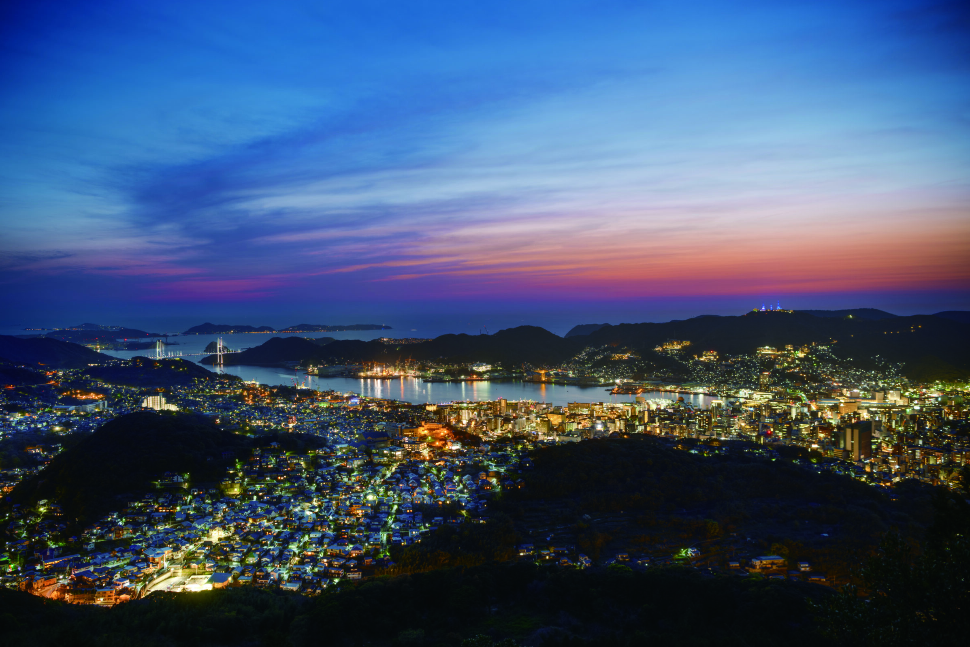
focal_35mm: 31
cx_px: 452
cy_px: 314
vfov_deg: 42.3
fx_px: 835
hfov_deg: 60.2
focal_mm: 29
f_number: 3.5
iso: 64
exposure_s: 13
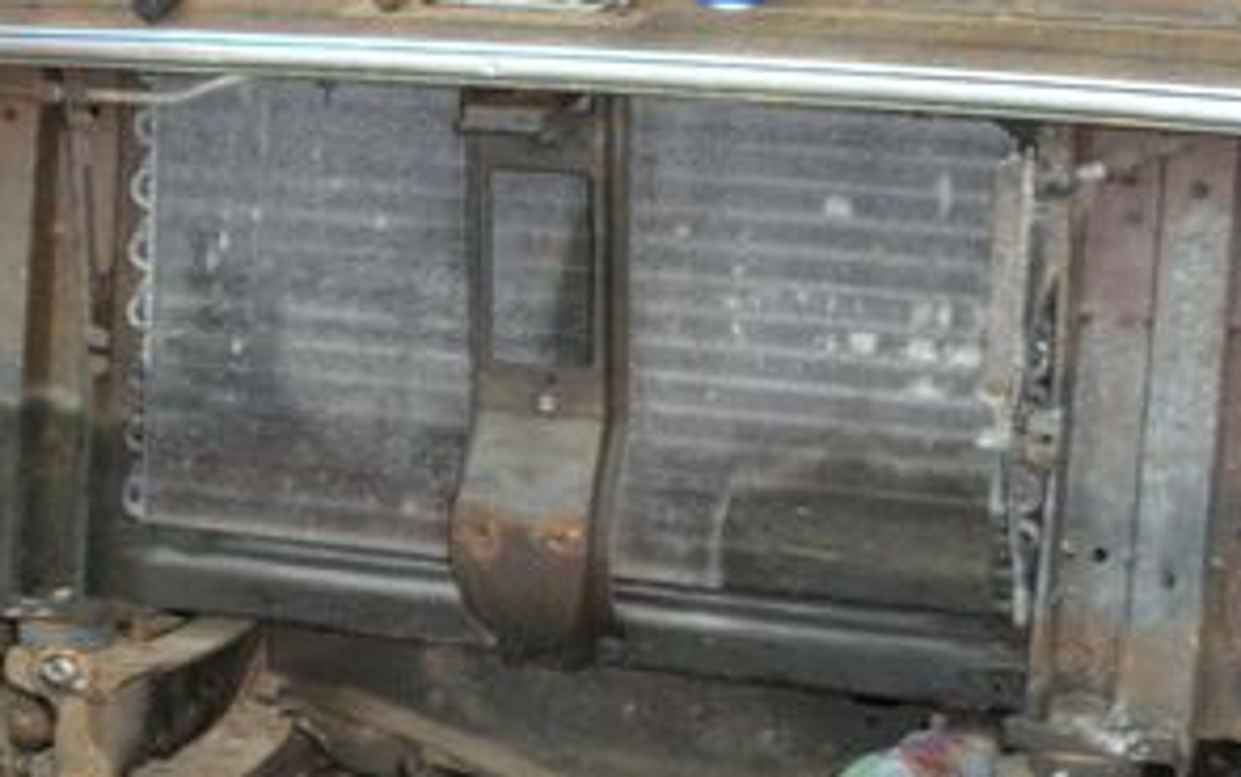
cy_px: 401
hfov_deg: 24.9
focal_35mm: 83
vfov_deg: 15.7
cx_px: 561
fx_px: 2808
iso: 400
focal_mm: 6.3
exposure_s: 1/30
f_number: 3.5
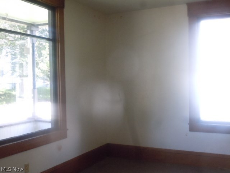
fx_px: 259
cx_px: 115
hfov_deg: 47.9
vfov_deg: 36.8
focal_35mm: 39
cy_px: 86
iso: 800
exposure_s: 1/125
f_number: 4.3
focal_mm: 6.9
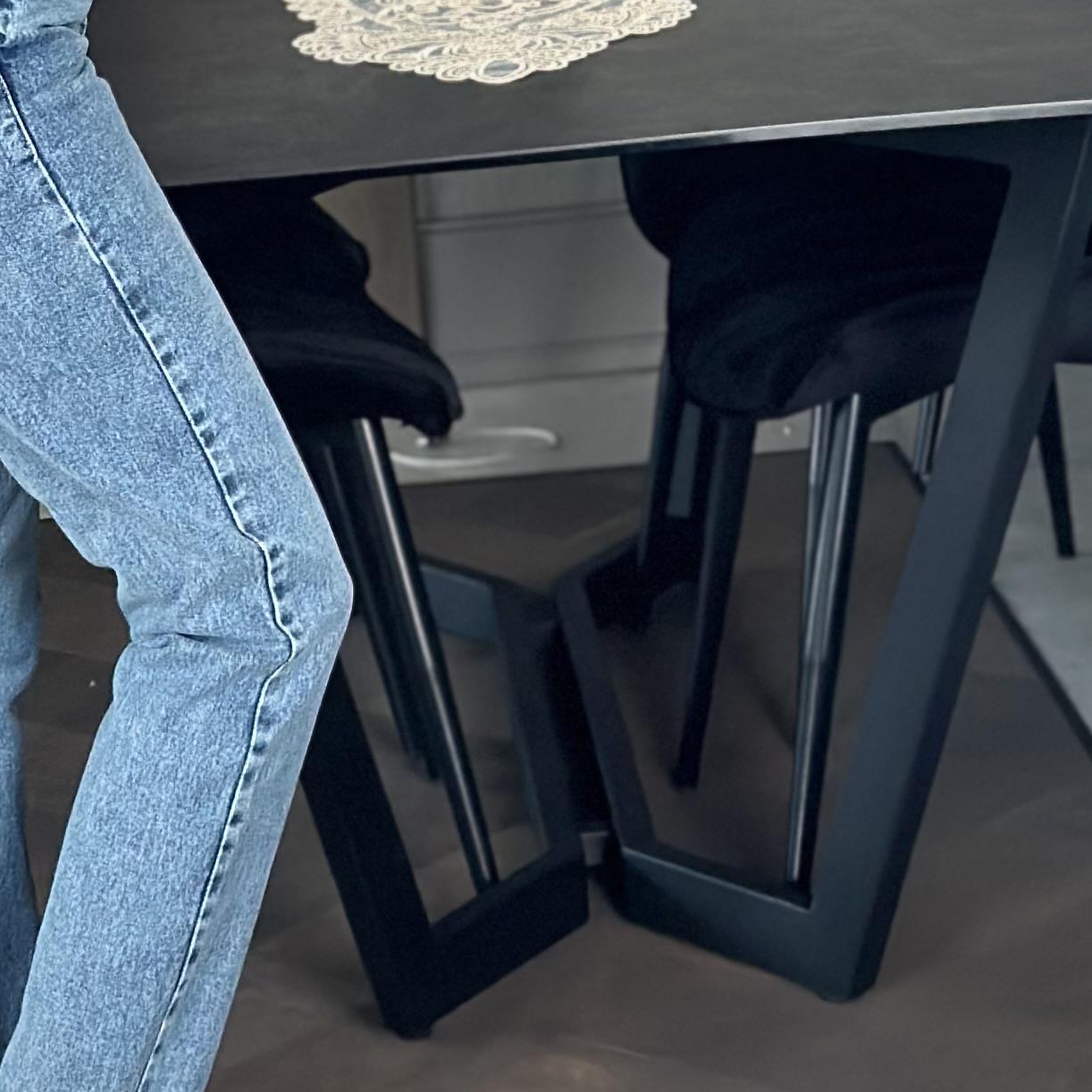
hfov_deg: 12.3
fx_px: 4997
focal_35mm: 140
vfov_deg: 12.3
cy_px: -21
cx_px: 35
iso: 400
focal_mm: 6.86
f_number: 1.78
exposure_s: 1/60
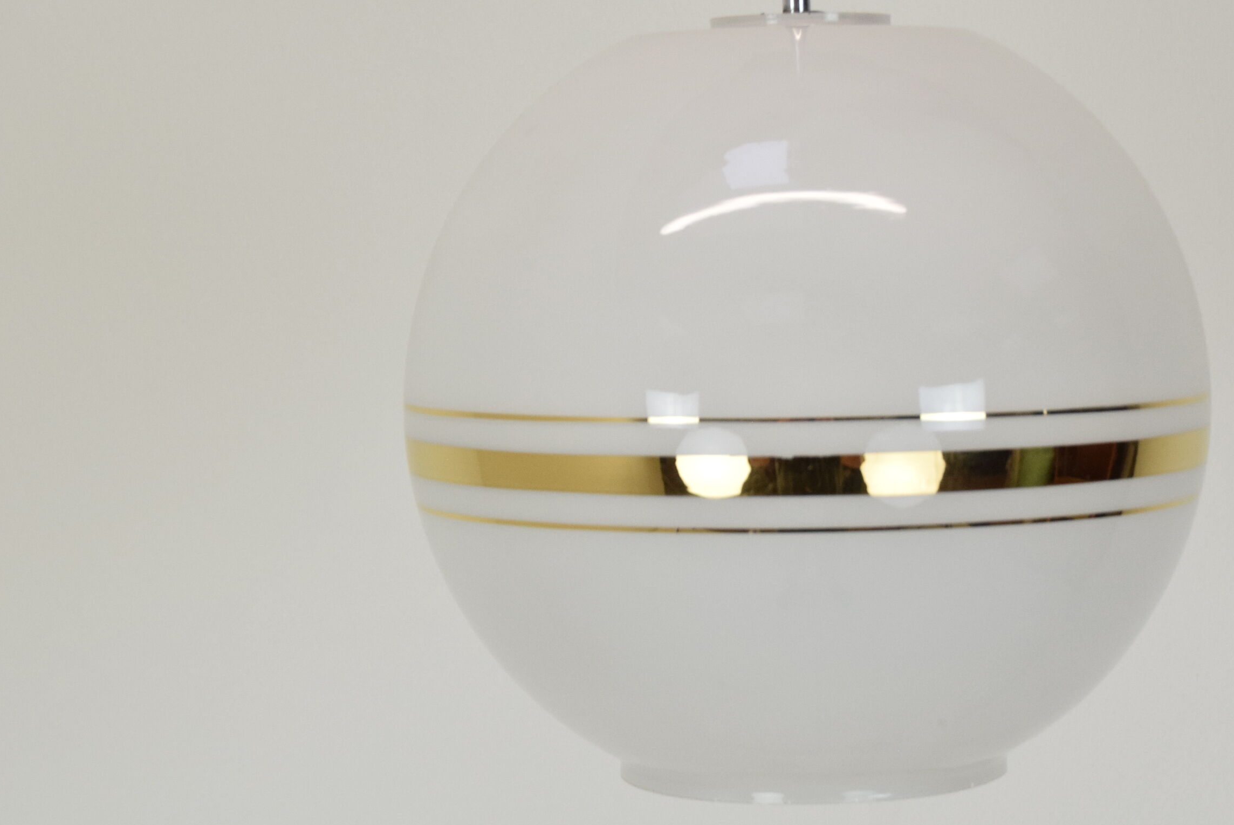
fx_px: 3499
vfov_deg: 13.4
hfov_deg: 19.9
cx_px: 803
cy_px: 470
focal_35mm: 102
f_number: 9
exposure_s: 1/320
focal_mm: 52
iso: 1600
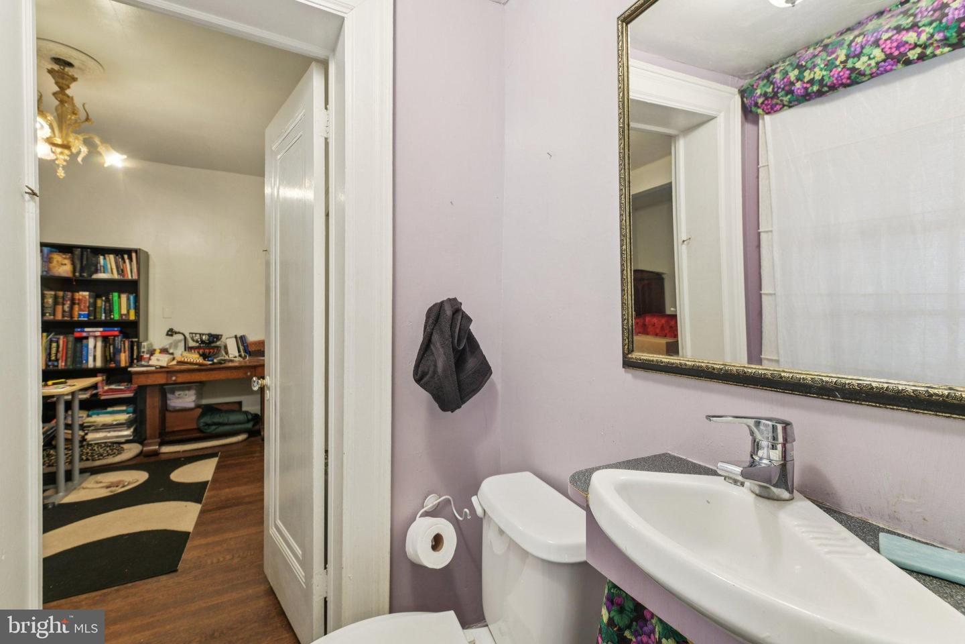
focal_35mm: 16
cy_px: 322
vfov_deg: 73.7
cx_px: 482
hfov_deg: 96.7
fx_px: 429
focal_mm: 16
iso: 400
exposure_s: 1/5
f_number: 8
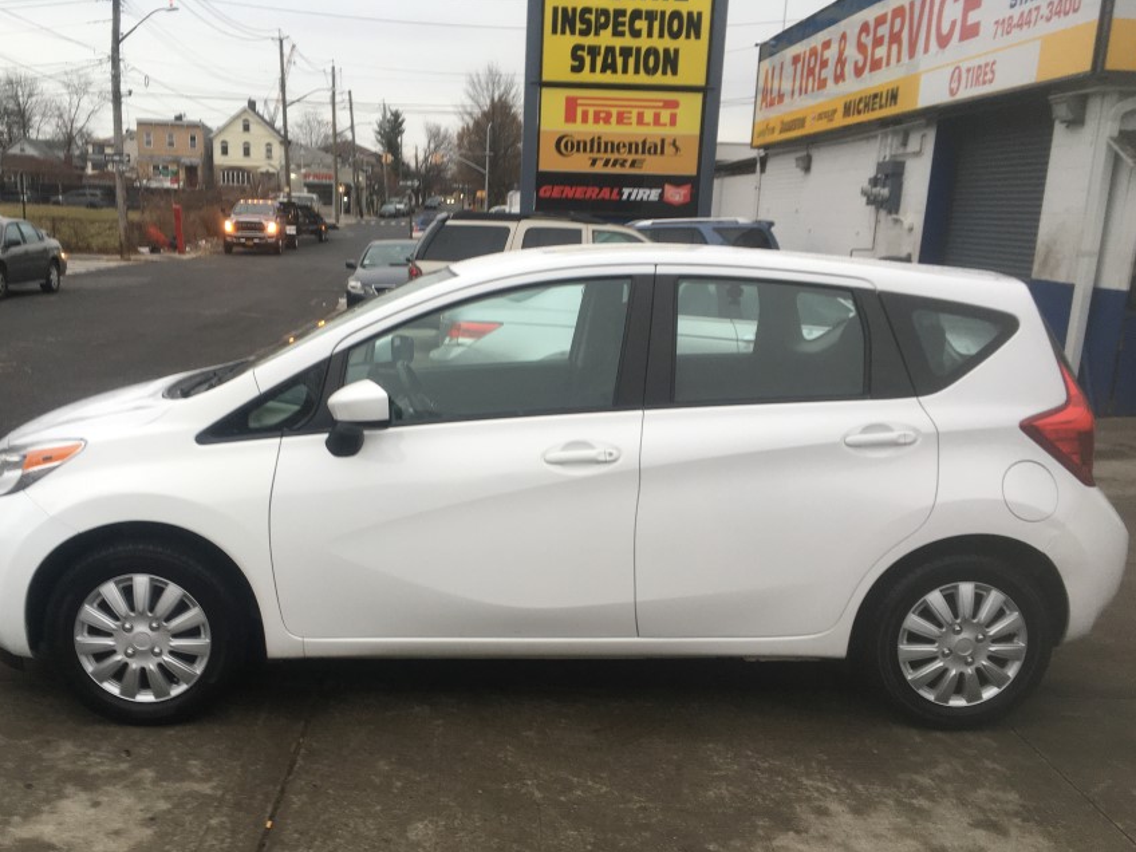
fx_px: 1149
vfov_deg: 40.5
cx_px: 504
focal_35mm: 35
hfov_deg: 52.5
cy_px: 512
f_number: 2.2
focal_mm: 4.15
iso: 32
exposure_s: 1/120
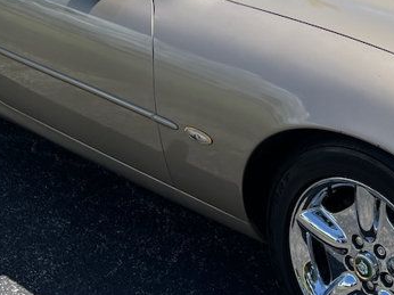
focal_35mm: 77
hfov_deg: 24.5
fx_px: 876
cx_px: 371
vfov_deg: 19.0
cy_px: 88
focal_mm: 5.7
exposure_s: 1/4630
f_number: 1.5
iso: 50
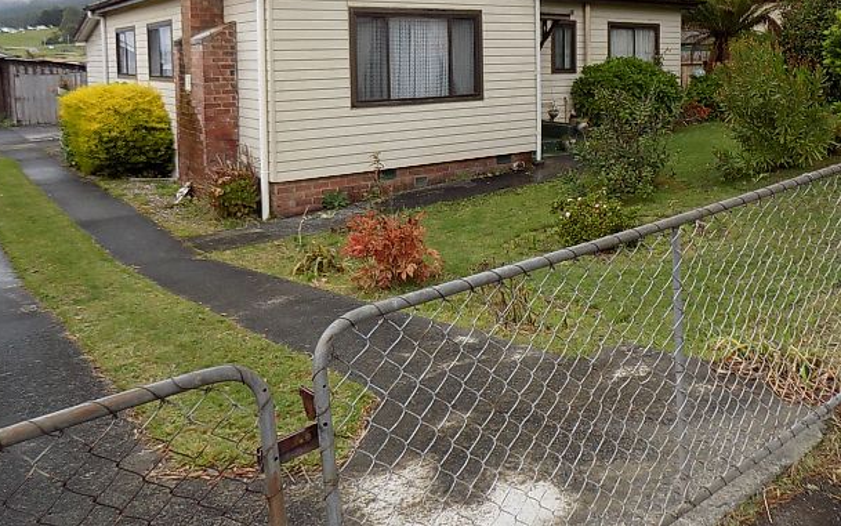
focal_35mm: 32
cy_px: 113
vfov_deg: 38.1
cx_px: 489
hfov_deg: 59.3
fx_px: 734
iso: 80
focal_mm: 4
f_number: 3.1
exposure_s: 1/125
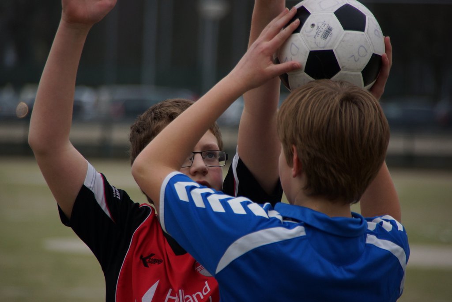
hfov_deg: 5.5
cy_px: 151
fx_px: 4709
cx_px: 226
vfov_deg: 3.7
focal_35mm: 375
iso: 400
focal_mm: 250
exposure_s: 1/1250
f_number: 6.3
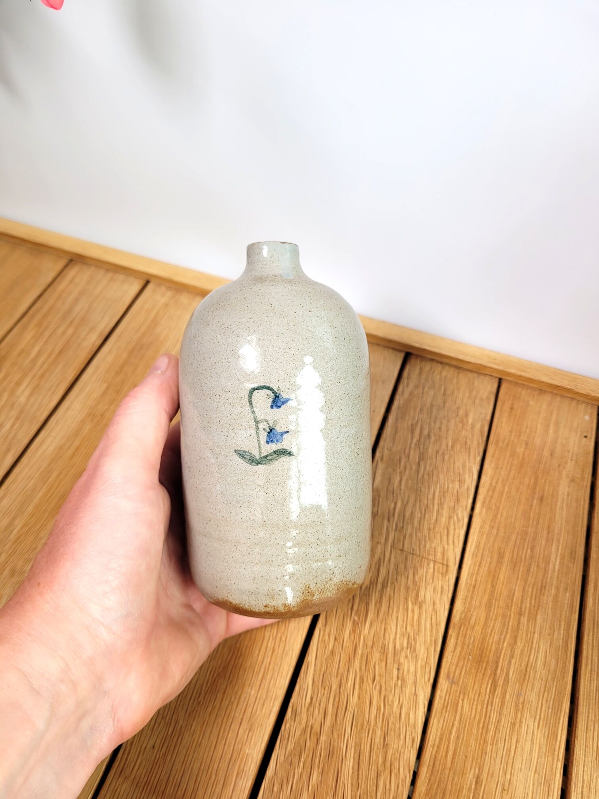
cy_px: 400
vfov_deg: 67.3
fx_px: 600
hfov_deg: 53.1
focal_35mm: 26
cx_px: 300
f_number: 1.8
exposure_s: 1/438
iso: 40
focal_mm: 5.4
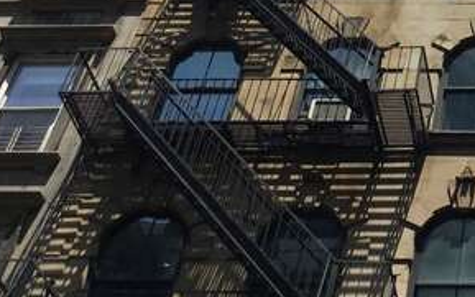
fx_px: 1179
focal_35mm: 91
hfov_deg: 21.5
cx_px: 534
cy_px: -46
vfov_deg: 14.0
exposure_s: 1/1508
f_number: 2.4
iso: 25
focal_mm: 3.3
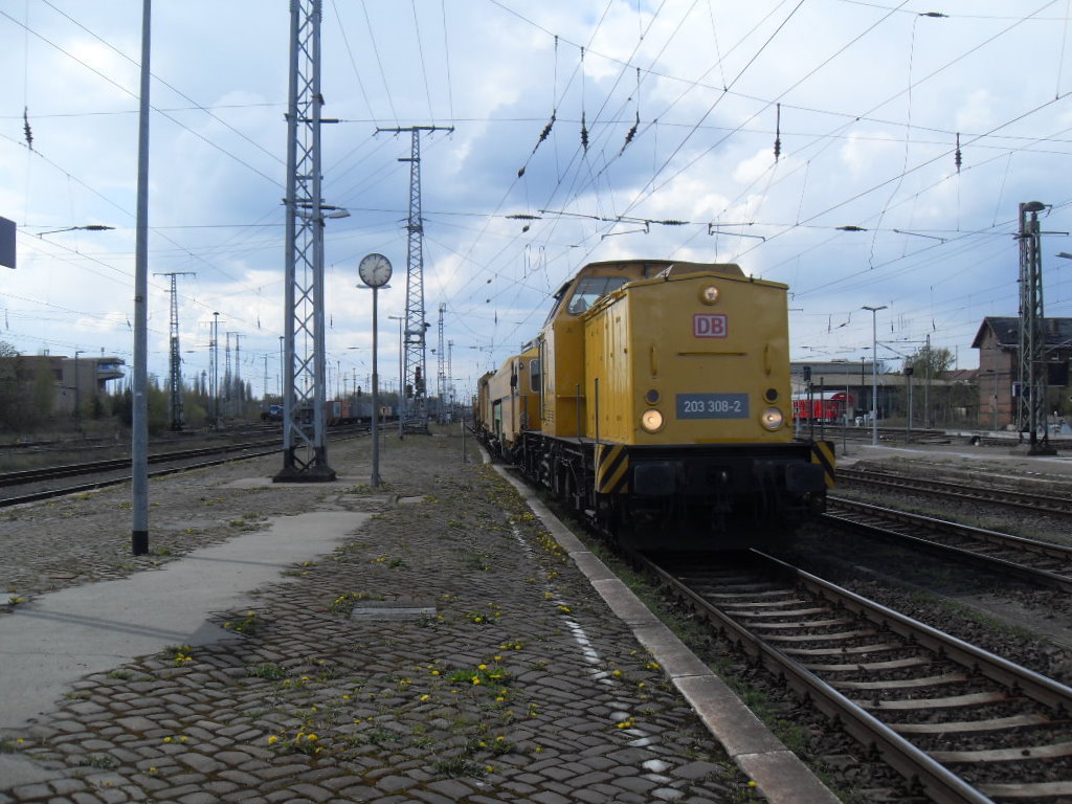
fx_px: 1053
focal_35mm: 34
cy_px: 402
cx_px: 536
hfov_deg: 54.0
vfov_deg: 41.8
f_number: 7
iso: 80
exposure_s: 1/250
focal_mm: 6.3
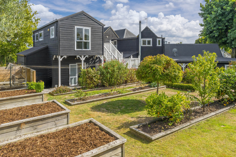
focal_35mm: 25
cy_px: 56
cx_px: 129
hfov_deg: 70.4
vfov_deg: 49.9
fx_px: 167
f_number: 9
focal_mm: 18.3
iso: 640
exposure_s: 1/1600
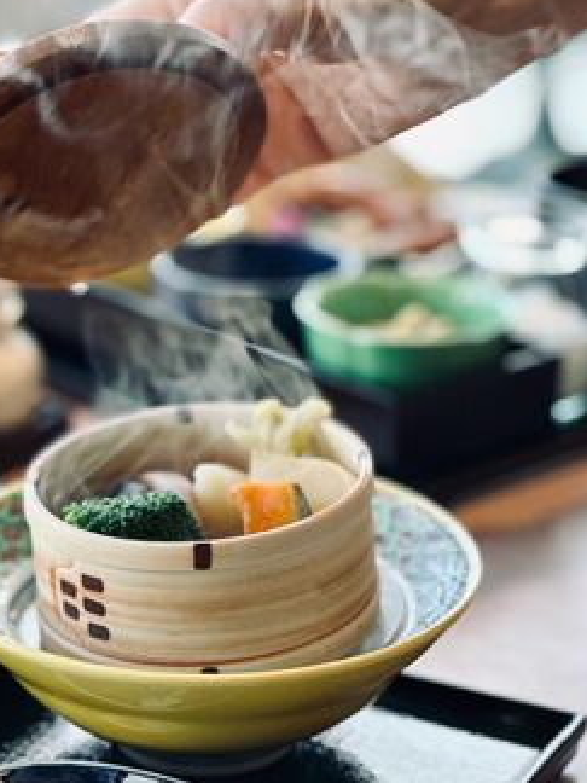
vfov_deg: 18.4
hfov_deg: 13.8
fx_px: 2419
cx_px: 188
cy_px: 379
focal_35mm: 107
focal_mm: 9
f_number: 2.8
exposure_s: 1/100
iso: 160
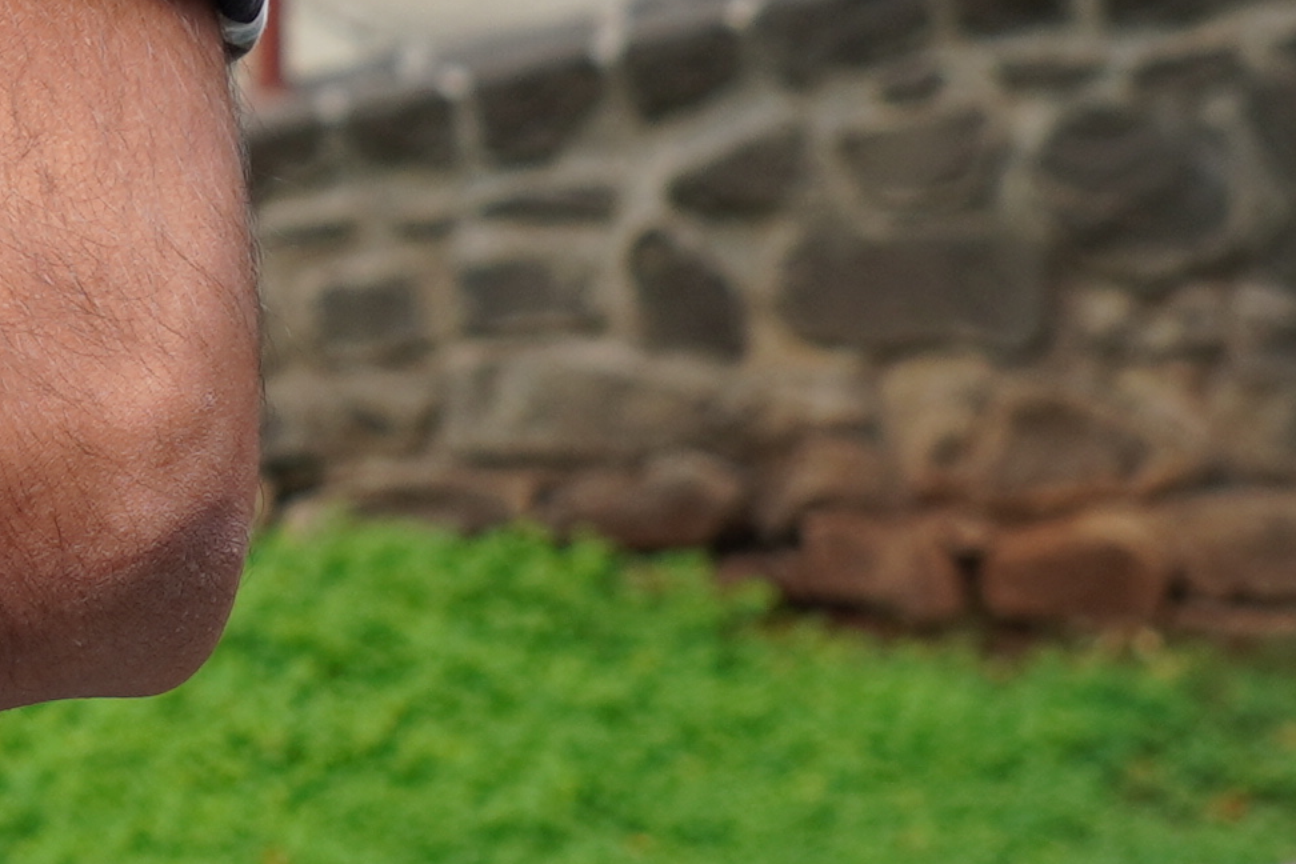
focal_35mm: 287
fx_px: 10334
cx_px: -1315
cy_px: -1116
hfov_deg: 6.9
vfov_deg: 4.7
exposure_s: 1/160
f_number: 5
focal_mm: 31
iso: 100
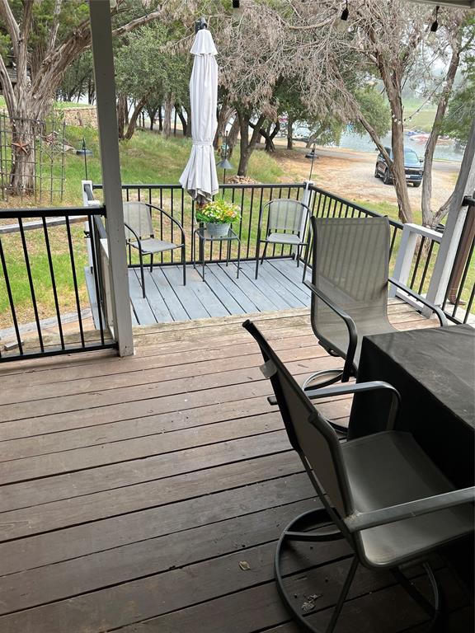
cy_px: 316
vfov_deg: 67.3
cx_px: 238
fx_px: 476
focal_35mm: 26
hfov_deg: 53.1
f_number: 1.5
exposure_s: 1/121
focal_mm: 5.7
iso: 80
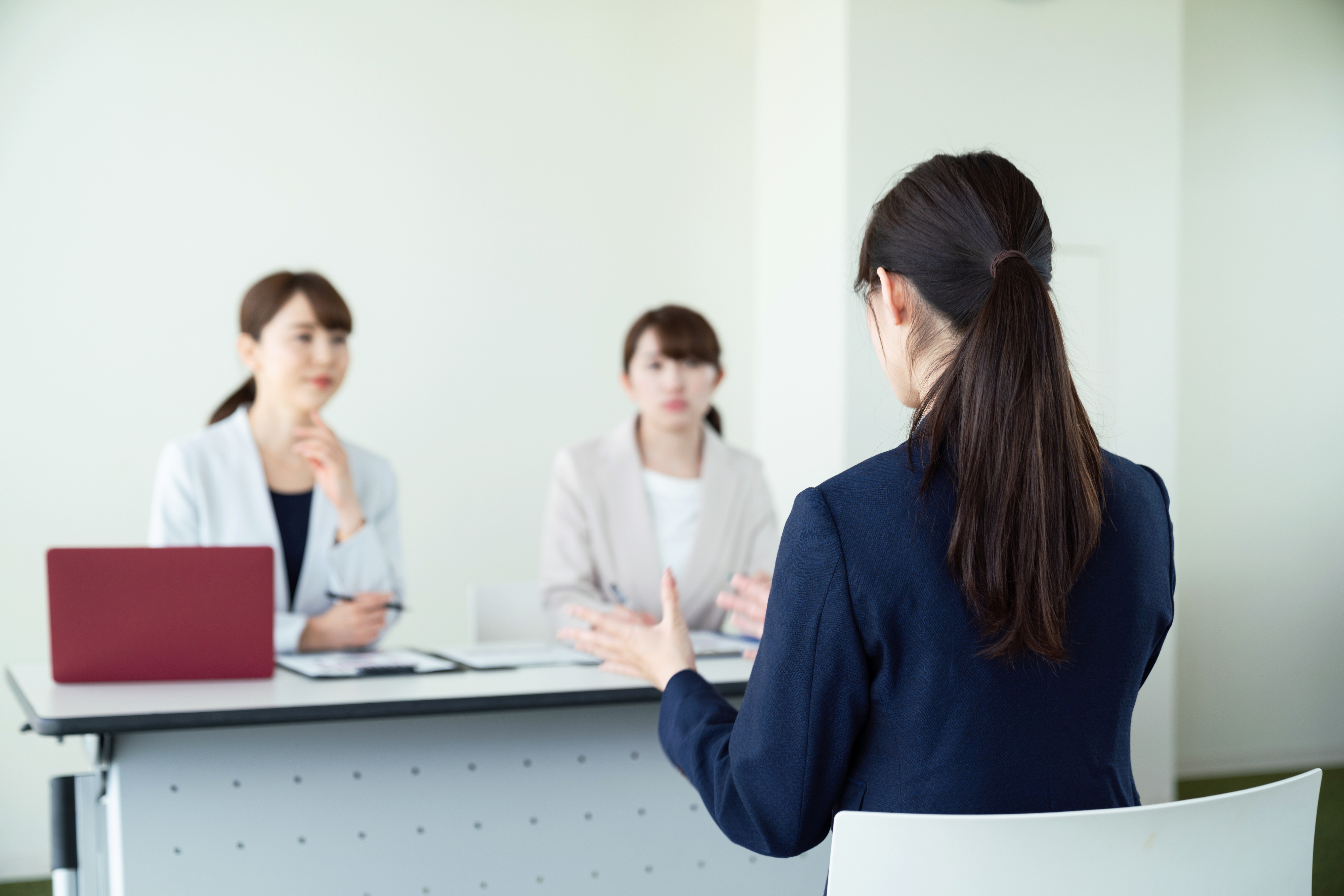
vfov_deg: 26.5
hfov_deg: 38.9
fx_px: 1904
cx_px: 672
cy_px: 448
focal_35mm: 51
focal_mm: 51
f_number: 2.8
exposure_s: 1/160
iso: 100
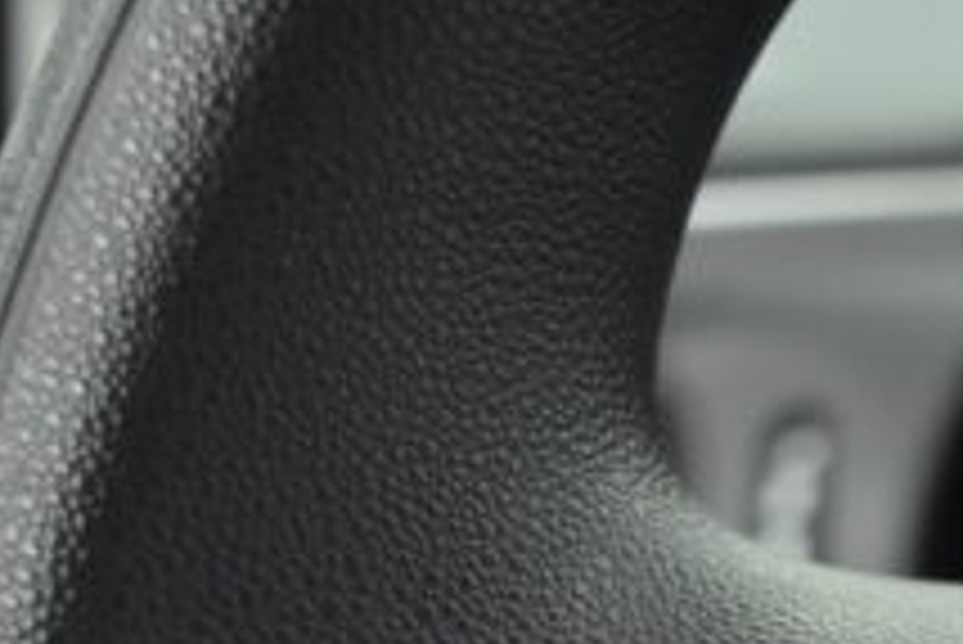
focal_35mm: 129
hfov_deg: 15.2
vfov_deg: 9.6
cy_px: 1446
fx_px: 3453
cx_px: 1246
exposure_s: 1/100
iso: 1600
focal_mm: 18
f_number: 3.5
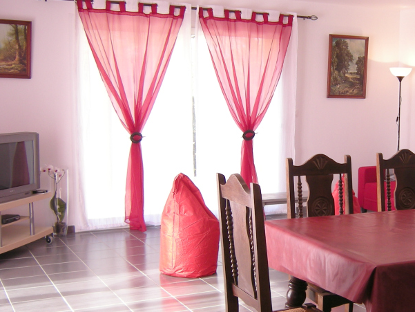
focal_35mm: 55
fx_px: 660
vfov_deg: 26.5
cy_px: 195
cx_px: 317
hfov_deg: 34.1
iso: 64
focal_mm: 5.3
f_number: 2.9
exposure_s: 1/58.6
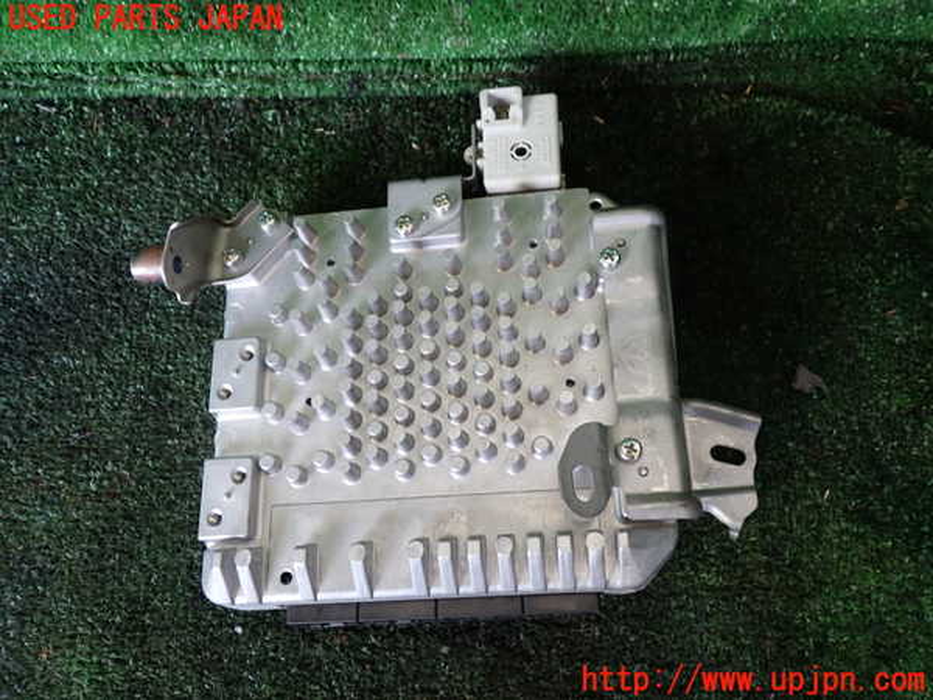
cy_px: 350
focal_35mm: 30
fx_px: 809
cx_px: 466
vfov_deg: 46.8
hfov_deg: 60.0
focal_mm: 5.4
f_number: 2.3
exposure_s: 1/50
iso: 200
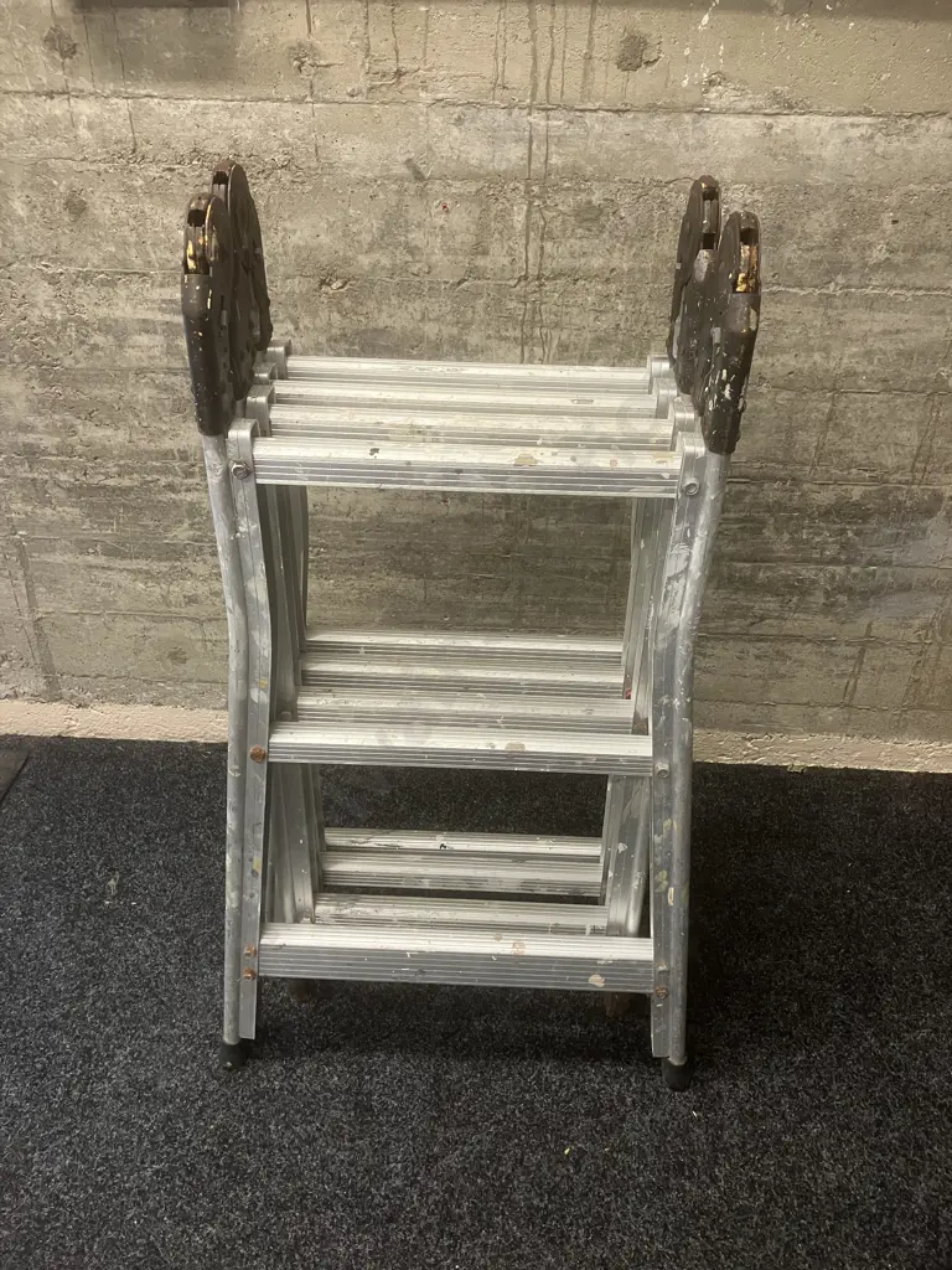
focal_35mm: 28
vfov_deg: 63.4
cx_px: 476
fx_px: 1027
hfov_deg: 49.7
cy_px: 635
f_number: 1.8
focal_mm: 3.99
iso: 160
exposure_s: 1/50
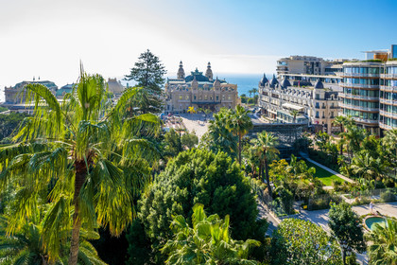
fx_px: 243
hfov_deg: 78.6
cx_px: 198
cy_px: 132
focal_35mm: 22
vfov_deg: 57.2
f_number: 2.8
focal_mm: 8.4
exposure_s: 1/800
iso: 100
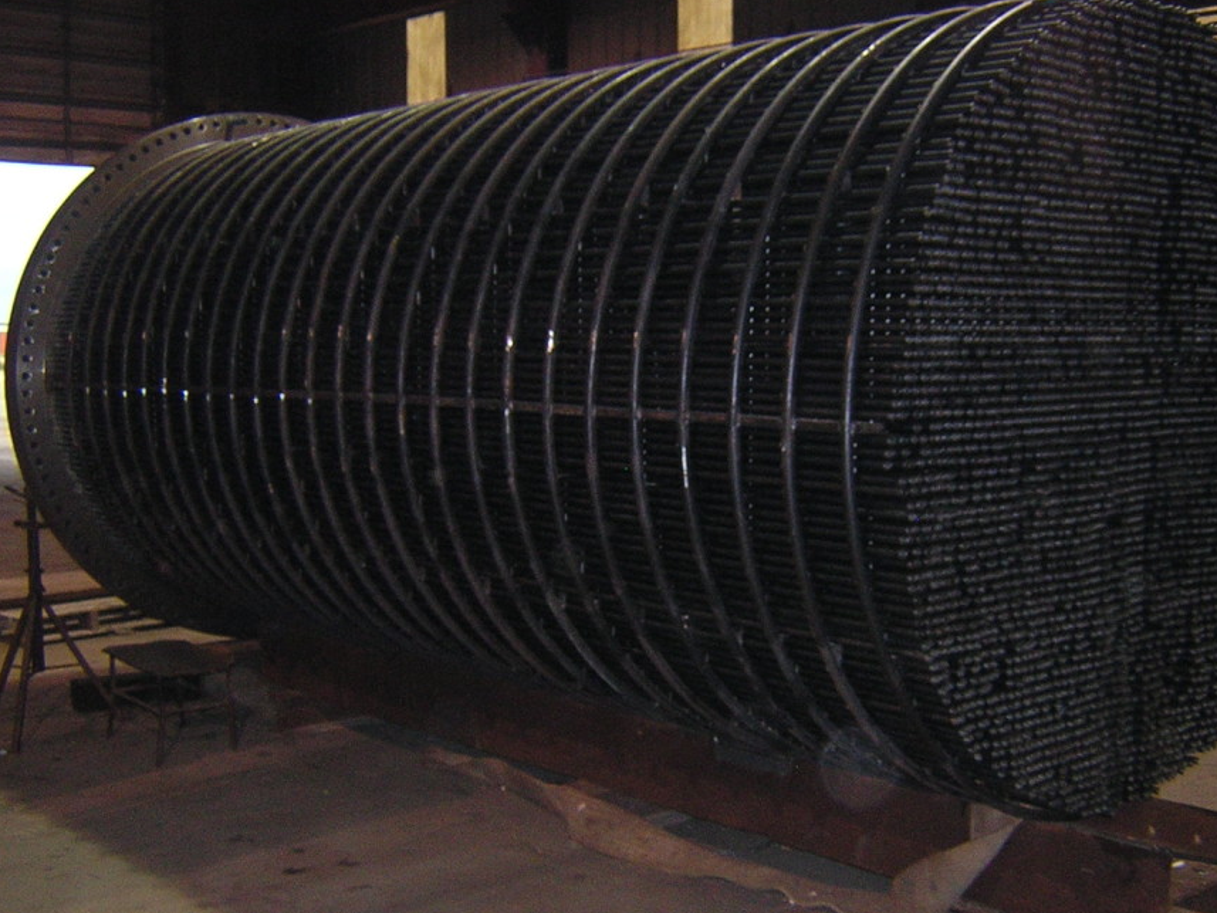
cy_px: 469
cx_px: 679
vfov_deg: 33.6
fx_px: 1512
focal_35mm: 43
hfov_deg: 43.8
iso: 400
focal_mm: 4.7
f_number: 2.6
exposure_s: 1/60.1
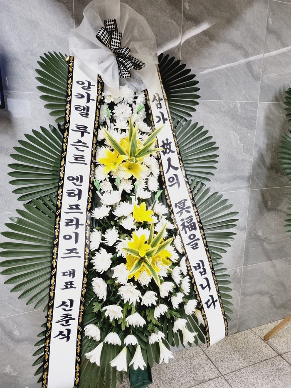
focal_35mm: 26
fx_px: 291
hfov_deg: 53.1
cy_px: 194
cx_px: 146
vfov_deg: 67.3
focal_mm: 5.4
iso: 250
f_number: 1.8
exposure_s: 1/60
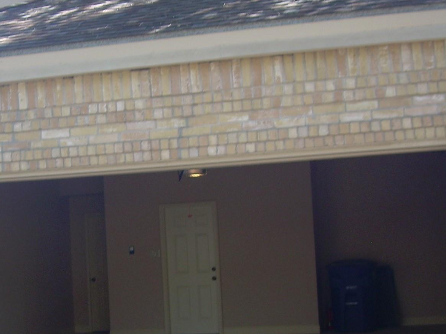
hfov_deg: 28.4
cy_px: 214
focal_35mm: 67
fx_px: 863
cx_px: 91
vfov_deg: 21.9
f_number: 2.8
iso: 50
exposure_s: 1/60
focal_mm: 6.3
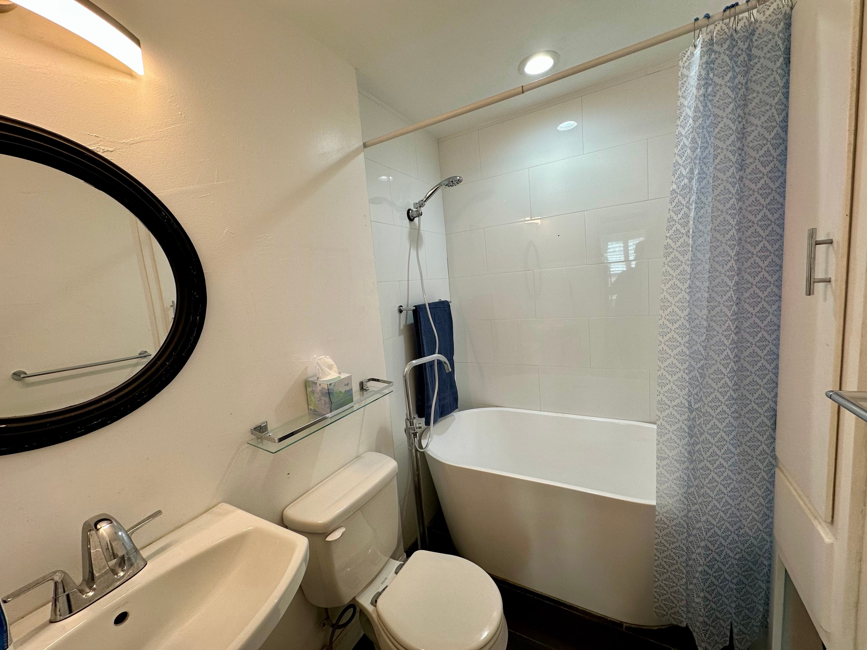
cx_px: 434
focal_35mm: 14
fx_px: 351
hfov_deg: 102.1
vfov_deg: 85.7
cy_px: 325
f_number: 2.2
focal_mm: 2.22
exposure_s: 1/120
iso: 125
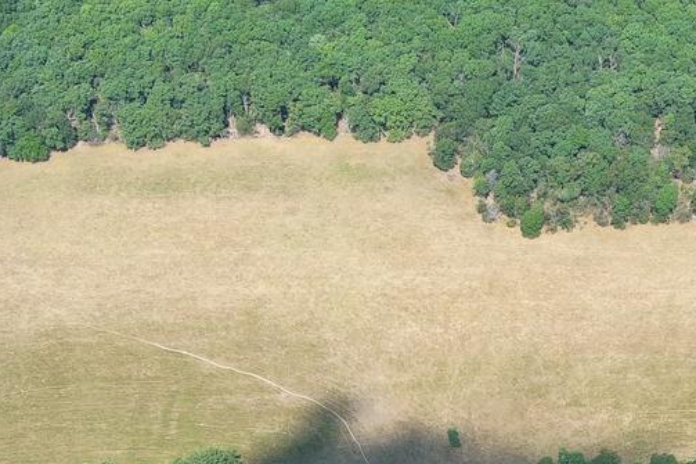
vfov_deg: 11.5
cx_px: 659
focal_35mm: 118
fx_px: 2280
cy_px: 436
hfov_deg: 17.0
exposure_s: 1/604
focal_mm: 10.57
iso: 100
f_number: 2.8
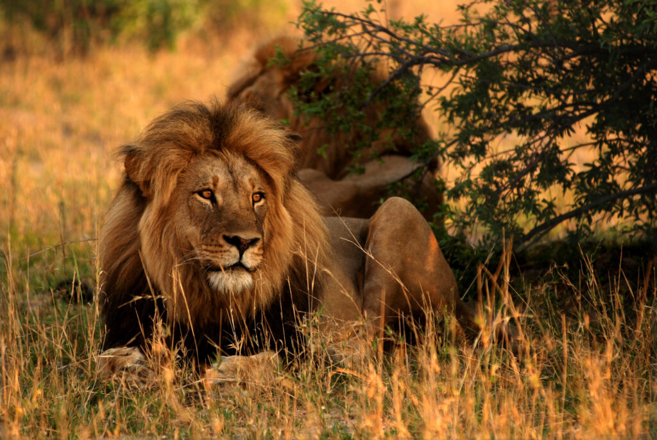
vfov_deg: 4.6
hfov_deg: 6.9
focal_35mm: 300
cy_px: 220
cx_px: 328
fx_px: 5480
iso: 200
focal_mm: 200
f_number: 2.8
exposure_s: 1/800
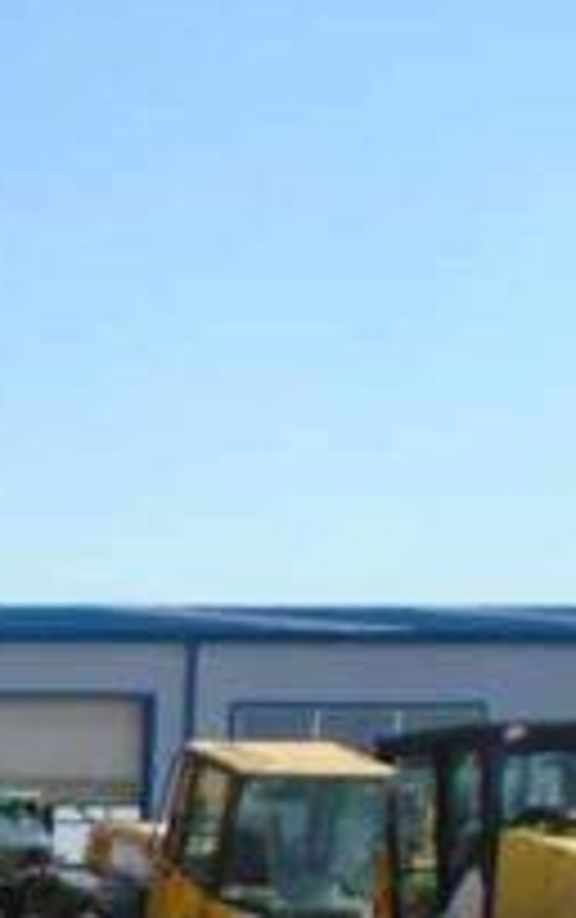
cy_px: 1197
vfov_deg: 18.0
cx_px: -1148
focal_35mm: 108
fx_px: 2705
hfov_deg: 9.5
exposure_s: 1/1000
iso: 100
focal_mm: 4.6
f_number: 3.2
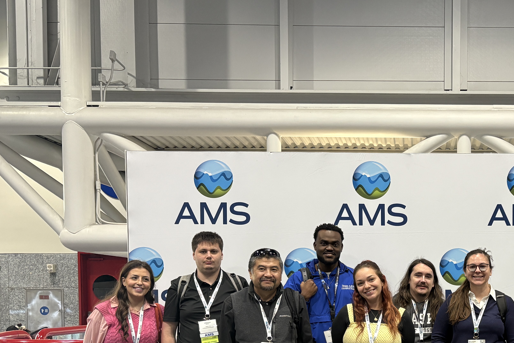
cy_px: 320
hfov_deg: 38.7
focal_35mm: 48
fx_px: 685
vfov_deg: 26.9
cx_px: 446
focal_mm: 5.96
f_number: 1.6
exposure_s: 1/60
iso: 200
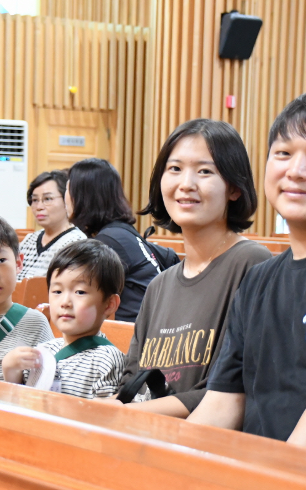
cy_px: 245
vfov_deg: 14.6
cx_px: 136
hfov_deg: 9.2
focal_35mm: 143
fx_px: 1908
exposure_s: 1/60
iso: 4500
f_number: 5
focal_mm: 62
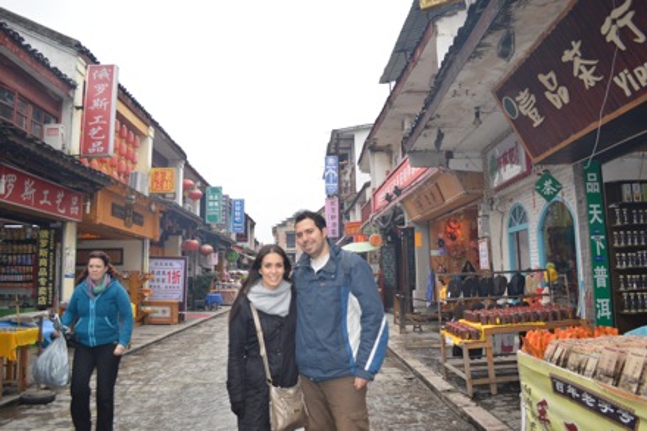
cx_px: 324
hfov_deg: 67.4
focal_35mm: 27
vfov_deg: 47.9
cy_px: 216
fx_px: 485
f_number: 4.5
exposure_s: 1/200
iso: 100
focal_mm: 18
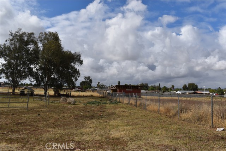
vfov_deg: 41.7
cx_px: 113
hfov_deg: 59.5
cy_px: 76
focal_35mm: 32
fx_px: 198
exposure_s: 1/400
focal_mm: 21
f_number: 10
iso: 100
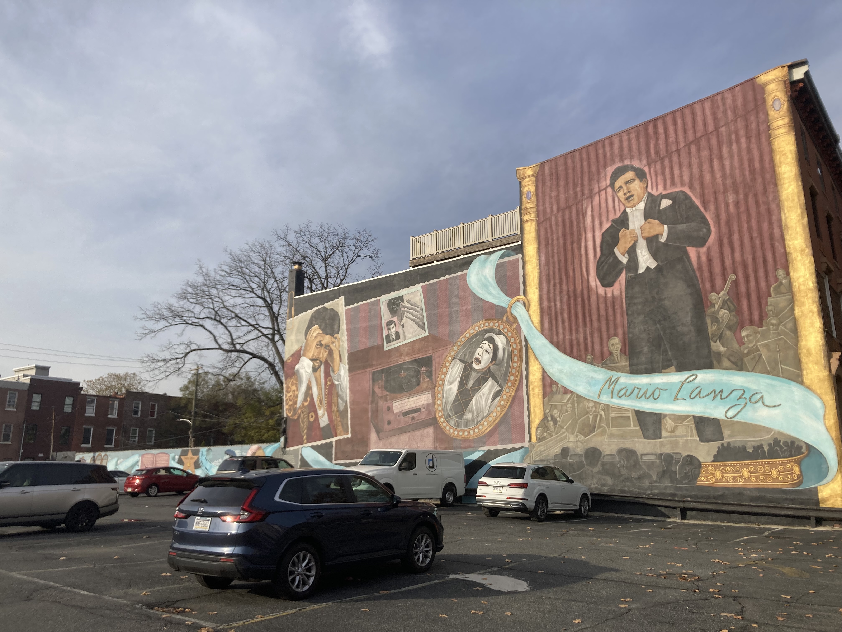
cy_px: 316
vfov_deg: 49.7
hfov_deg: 63.4
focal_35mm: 28
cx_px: 421
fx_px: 681
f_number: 1.8
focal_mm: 3.99
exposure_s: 1/2404
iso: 20
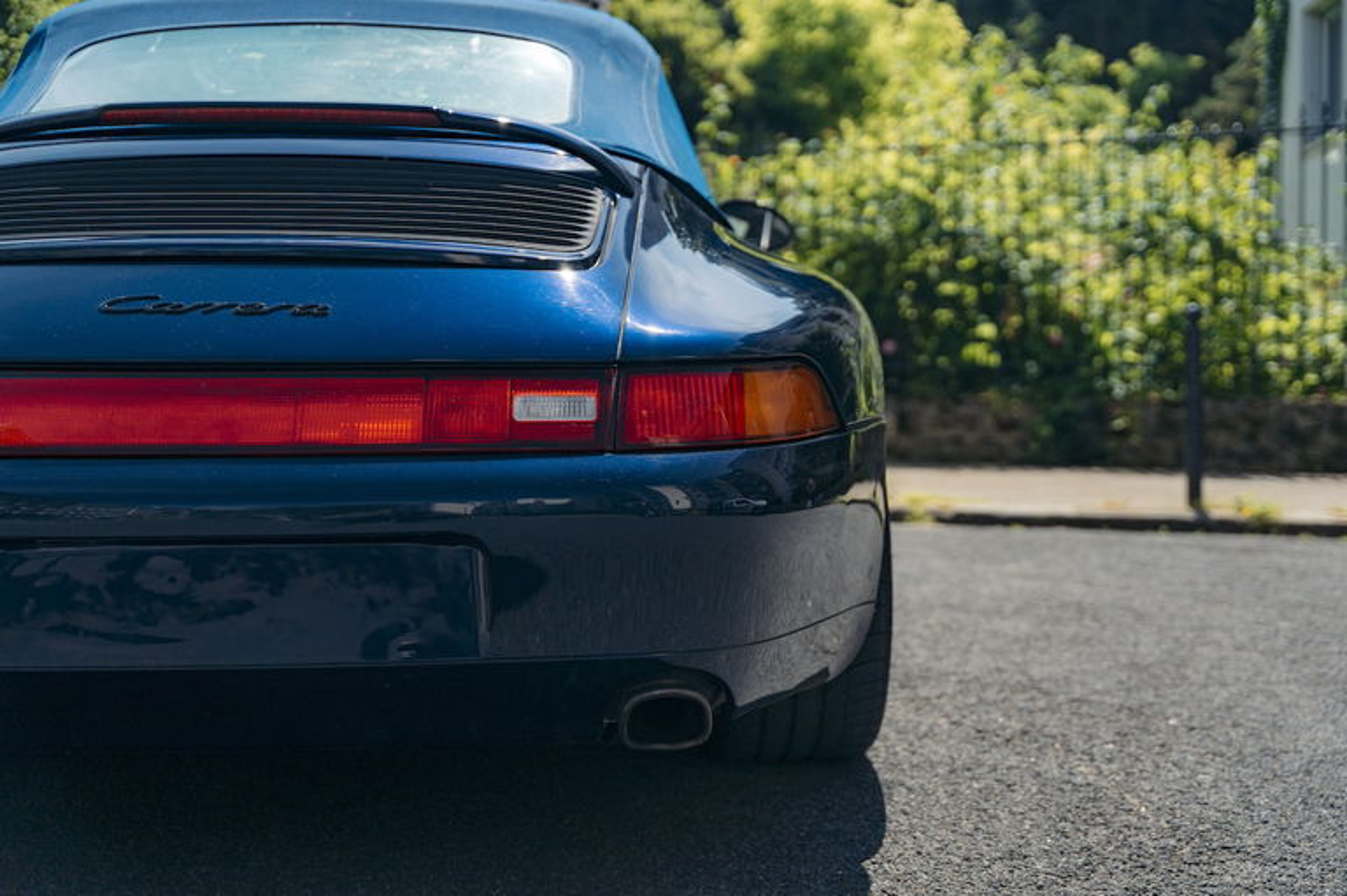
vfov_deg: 27.0
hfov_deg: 39.7
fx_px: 1866
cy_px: 448
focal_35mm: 50
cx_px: 674
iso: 200
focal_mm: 49.9
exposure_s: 1/5000
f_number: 2.8
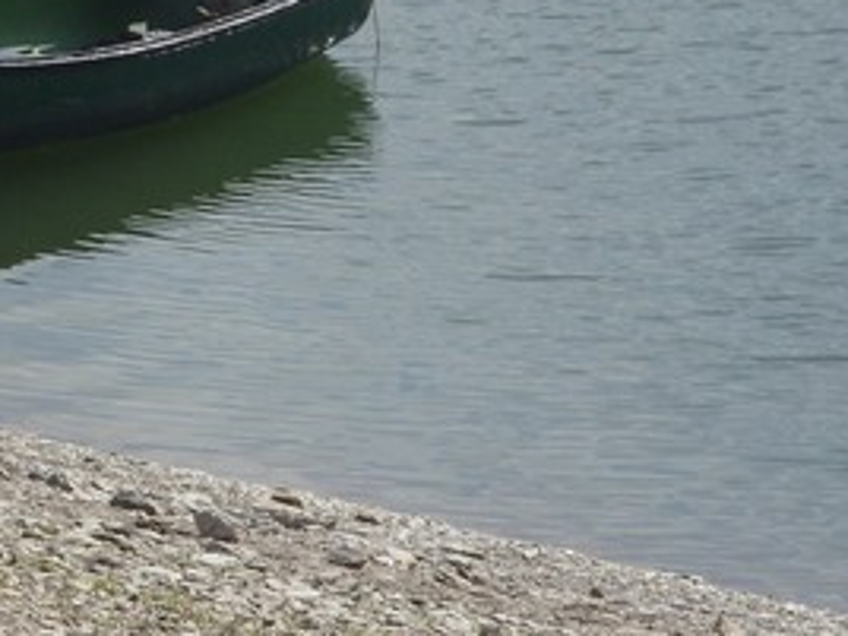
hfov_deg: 3.7
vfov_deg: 2.8
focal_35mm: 531
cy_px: 291
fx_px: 13008
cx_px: -89
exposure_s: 1/184
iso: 50
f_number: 8
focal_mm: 31.5
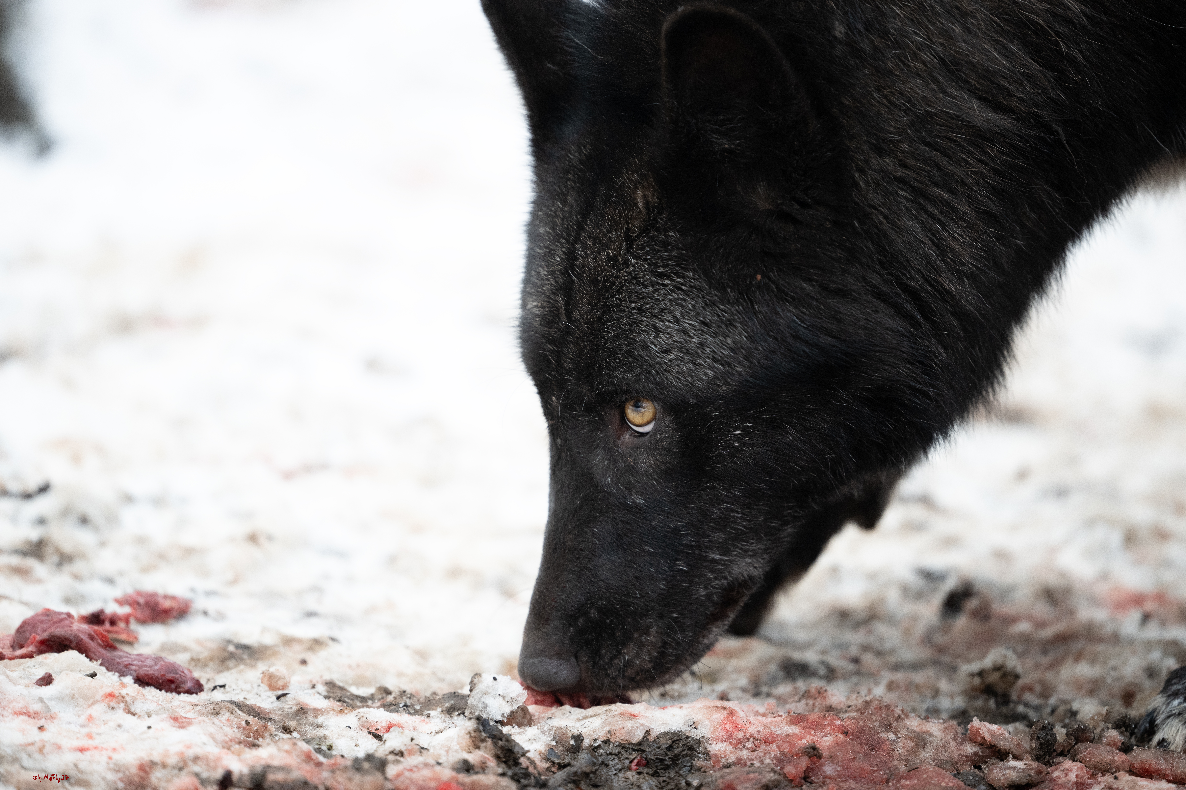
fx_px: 13177
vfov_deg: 3.4
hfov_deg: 5.2
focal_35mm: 400
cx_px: 593
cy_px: 395
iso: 1250
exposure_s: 1/1250
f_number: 2.8
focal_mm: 400
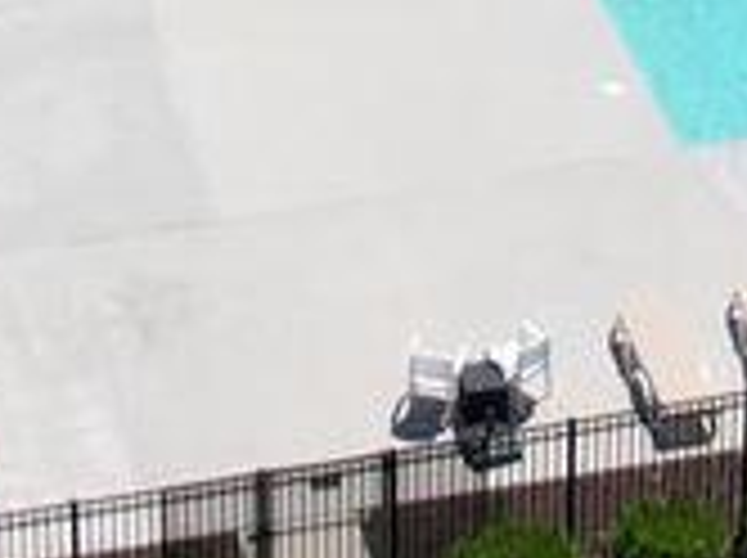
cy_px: -1156
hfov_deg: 10.8
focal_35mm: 184
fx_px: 3965
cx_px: 364
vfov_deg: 7.1
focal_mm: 8.38
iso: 200
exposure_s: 1/5000
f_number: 2.8
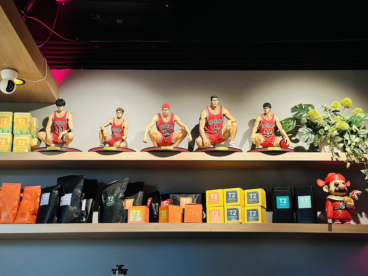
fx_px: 510
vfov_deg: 30.3
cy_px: 138
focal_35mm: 48
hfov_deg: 39.7
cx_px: 184
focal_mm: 6.86
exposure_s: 1/31
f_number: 1.78
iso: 500
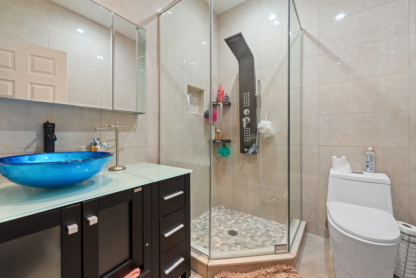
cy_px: 139
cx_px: 208
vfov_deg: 81.2
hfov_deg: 104.3
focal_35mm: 14
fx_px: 162
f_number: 10
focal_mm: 14
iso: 200
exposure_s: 1.6
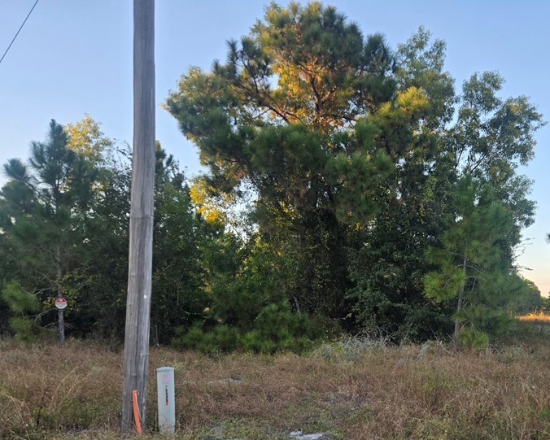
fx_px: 554
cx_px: 376
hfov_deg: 51.6
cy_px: 306
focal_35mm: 34
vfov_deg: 42.6
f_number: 1.8
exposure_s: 1/775
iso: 80
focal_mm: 5.4
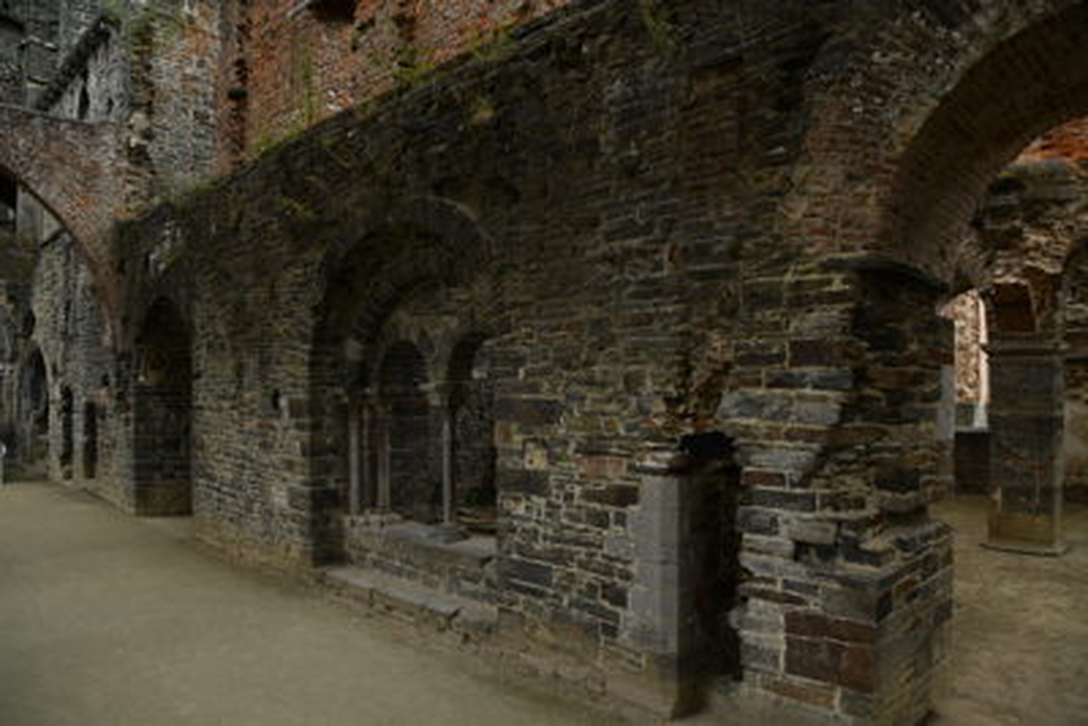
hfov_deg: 73.7
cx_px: 544
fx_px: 726
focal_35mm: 24
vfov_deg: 53.2
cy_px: 363
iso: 100
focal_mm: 16
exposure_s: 1/80
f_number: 4.5
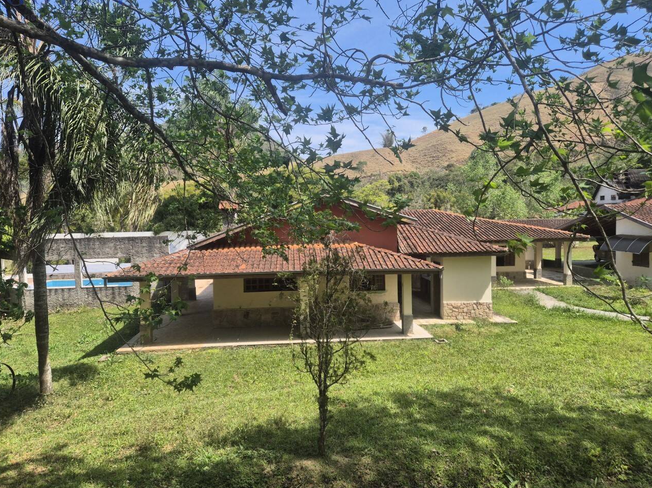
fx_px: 490
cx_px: 313
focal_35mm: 26
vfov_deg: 53.0
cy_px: 250
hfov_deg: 67.3
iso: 25
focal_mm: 5.4
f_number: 1.8
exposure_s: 1/1018
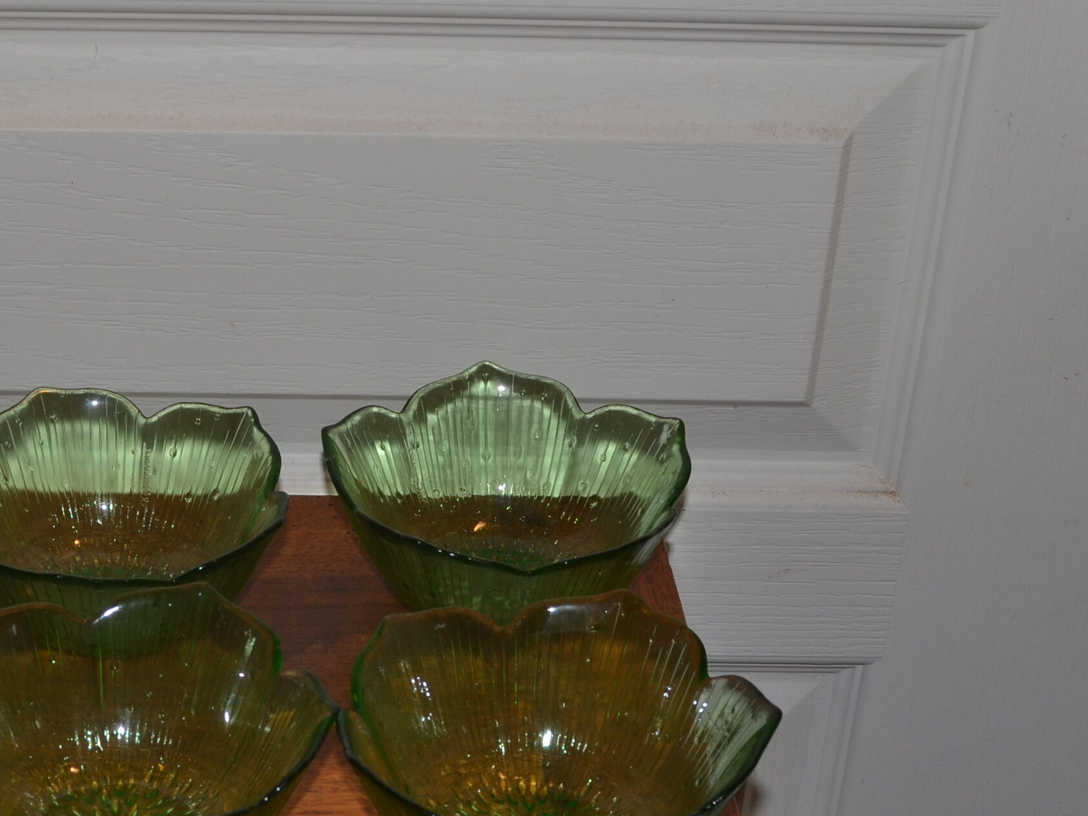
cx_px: 284
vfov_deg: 20.6
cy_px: 547
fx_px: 2232
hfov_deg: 27.1
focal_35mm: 71
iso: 100
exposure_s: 1/60
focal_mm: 24
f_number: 8
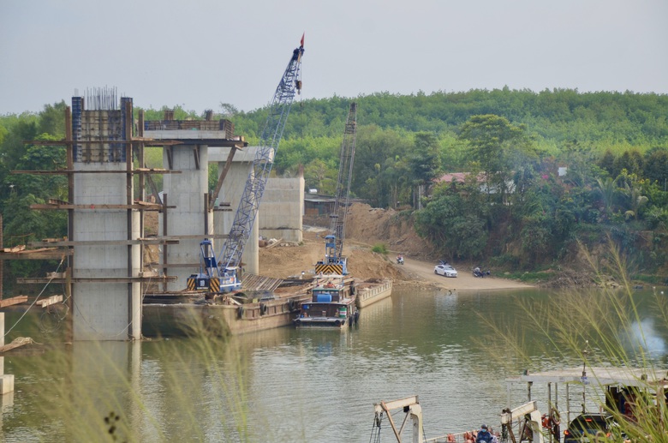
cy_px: 222
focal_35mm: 99
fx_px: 1834
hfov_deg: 20.6
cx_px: 334
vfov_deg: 13.8
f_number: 5.6
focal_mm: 66
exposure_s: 1/500
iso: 220
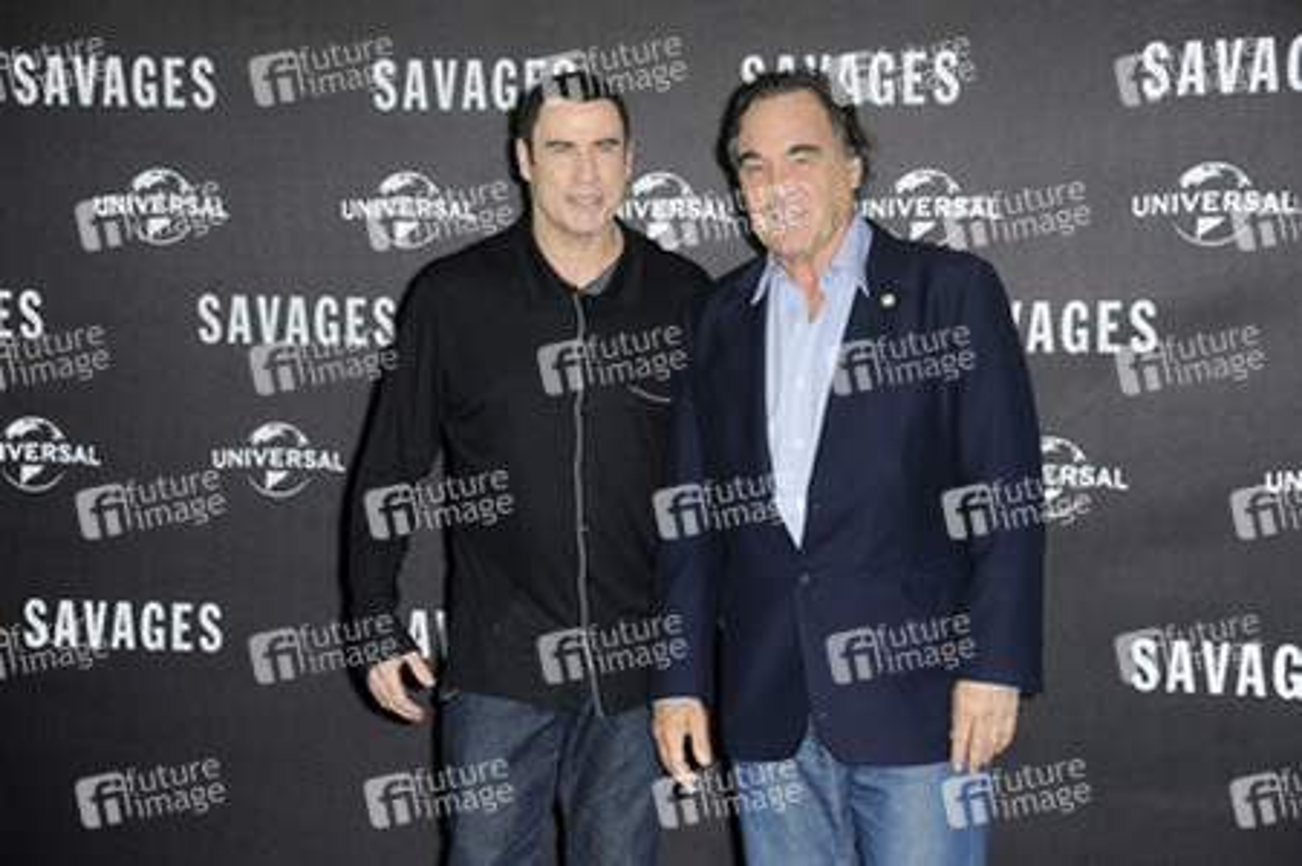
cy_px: 433
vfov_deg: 13.9
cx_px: 651
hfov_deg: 20.8
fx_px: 3542
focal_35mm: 98
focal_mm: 98
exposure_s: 1/160
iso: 640
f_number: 6.3
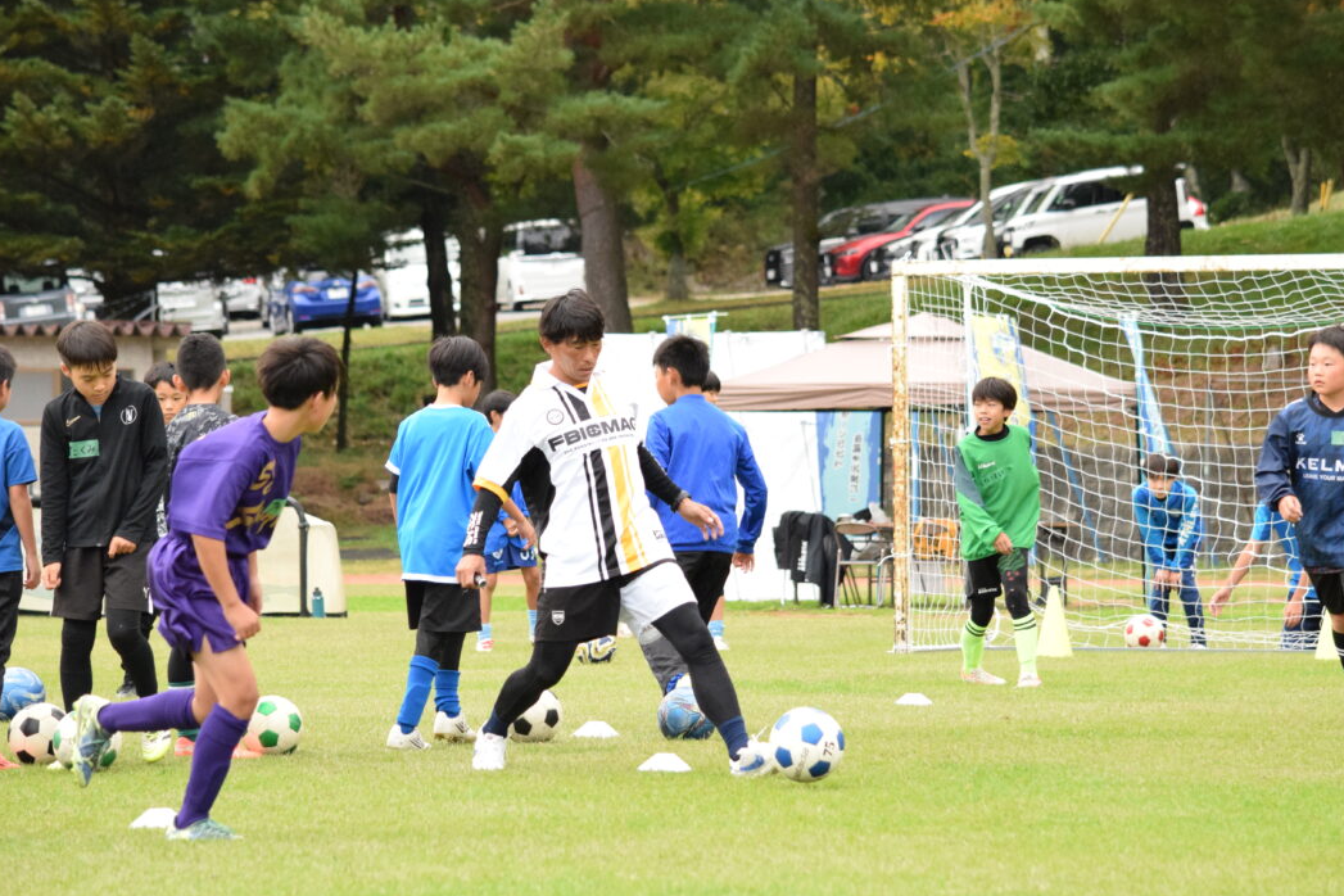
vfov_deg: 7.0
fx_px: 7303
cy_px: 396
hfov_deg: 10.5
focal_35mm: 196
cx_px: 701
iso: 2500
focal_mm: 105
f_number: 5
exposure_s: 1/2000
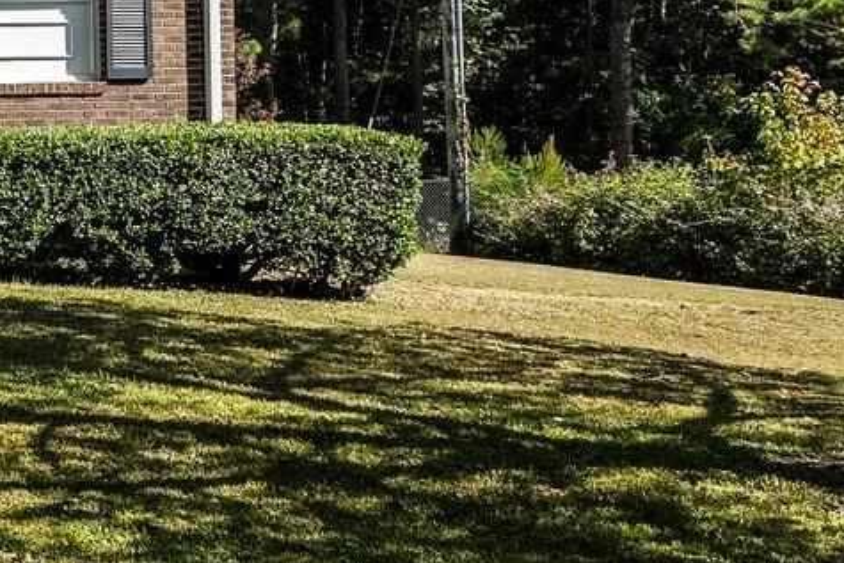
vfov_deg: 19.6
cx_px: -771
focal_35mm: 69
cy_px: 131
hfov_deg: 19.5
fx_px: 1618
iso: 400
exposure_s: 1/800
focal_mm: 16
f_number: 6.3
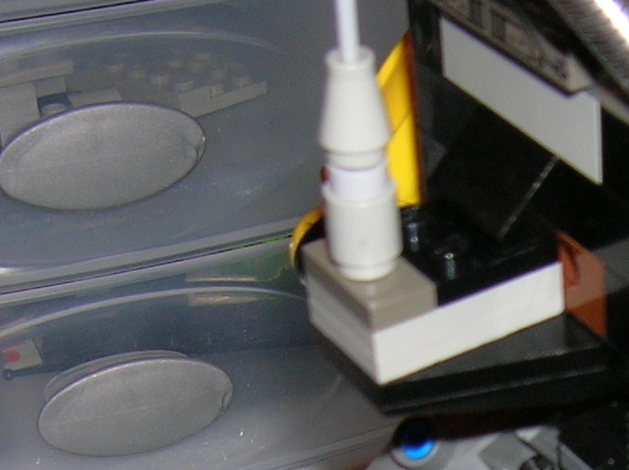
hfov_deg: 17.3
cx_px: 654
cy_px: 640
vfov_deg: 12.8
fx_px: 2015
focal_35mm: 111
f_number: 2.9
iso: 50
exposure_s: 1/60.1
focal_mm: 5.7
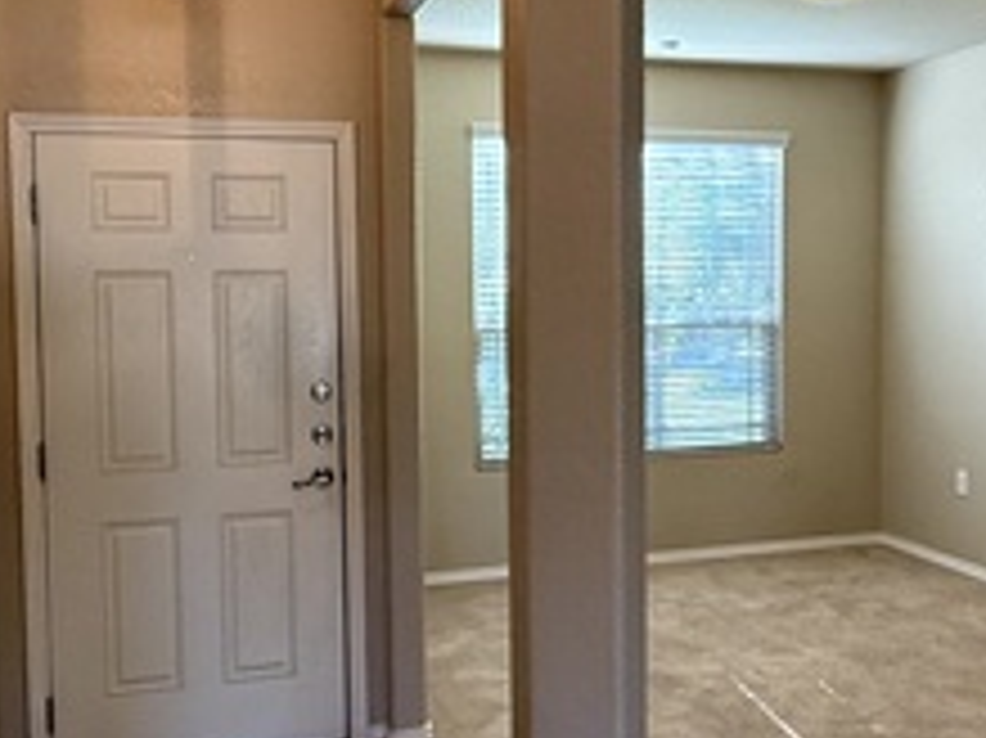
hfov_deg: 45.6
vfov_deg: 35.1
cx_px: 581
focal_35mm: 41
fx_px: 1167
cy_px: 333
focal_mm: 2.22
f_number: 2.2
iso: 250
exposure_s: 1/120
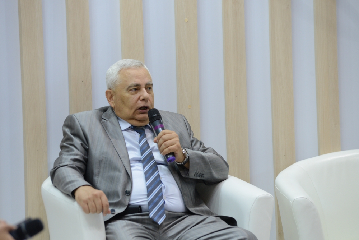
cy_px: 120
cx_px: 180
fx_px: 1547
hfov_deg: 13.2
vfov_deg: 8.9
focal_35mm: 155
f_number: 4
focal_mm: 155
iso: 1600
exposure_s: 1/250
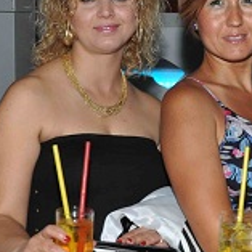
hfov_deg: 20.2
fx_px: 703
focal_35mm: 85
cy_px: 146
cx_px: 186
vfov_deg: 20.3
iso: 800
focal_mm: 21
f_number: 5.6
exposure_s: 1/60
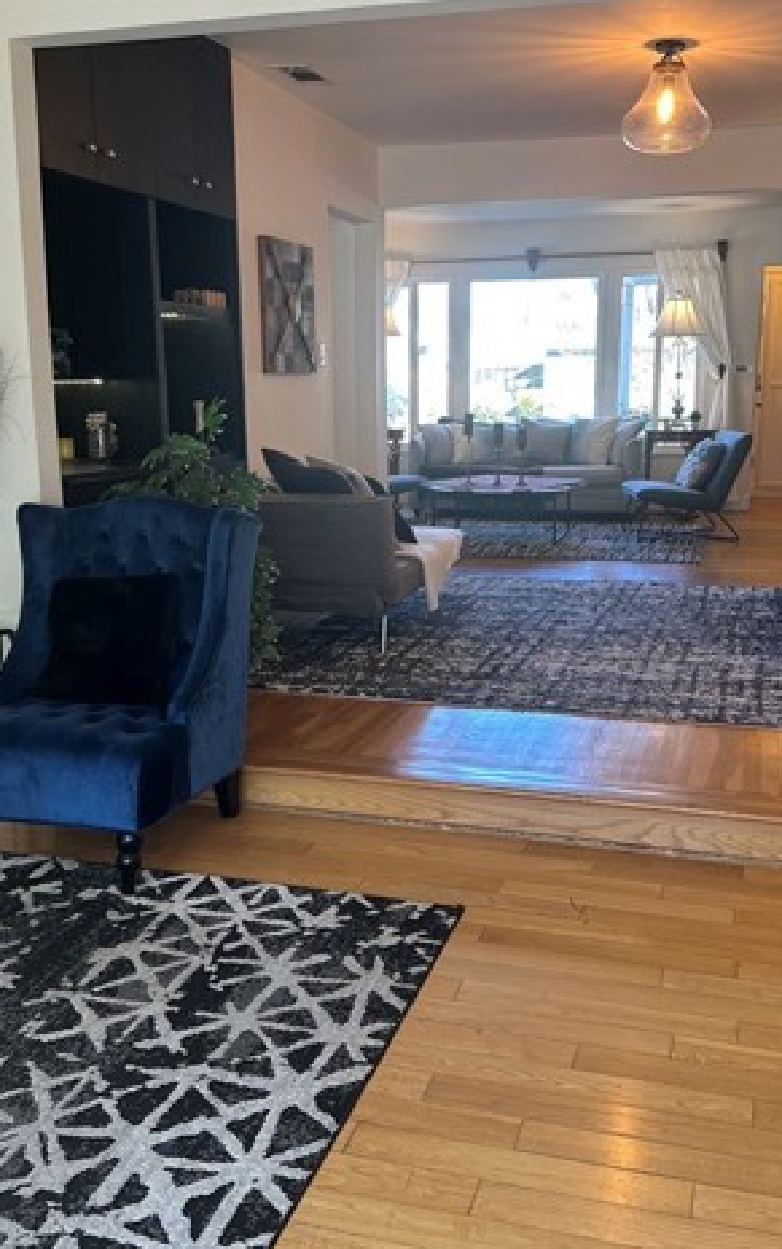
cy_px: 639
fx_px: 1192
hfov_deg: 36.3
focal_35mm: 35
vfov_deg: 55.3
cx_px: 406
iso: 125
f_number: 1.78
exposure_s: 1/120
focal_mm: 6.86
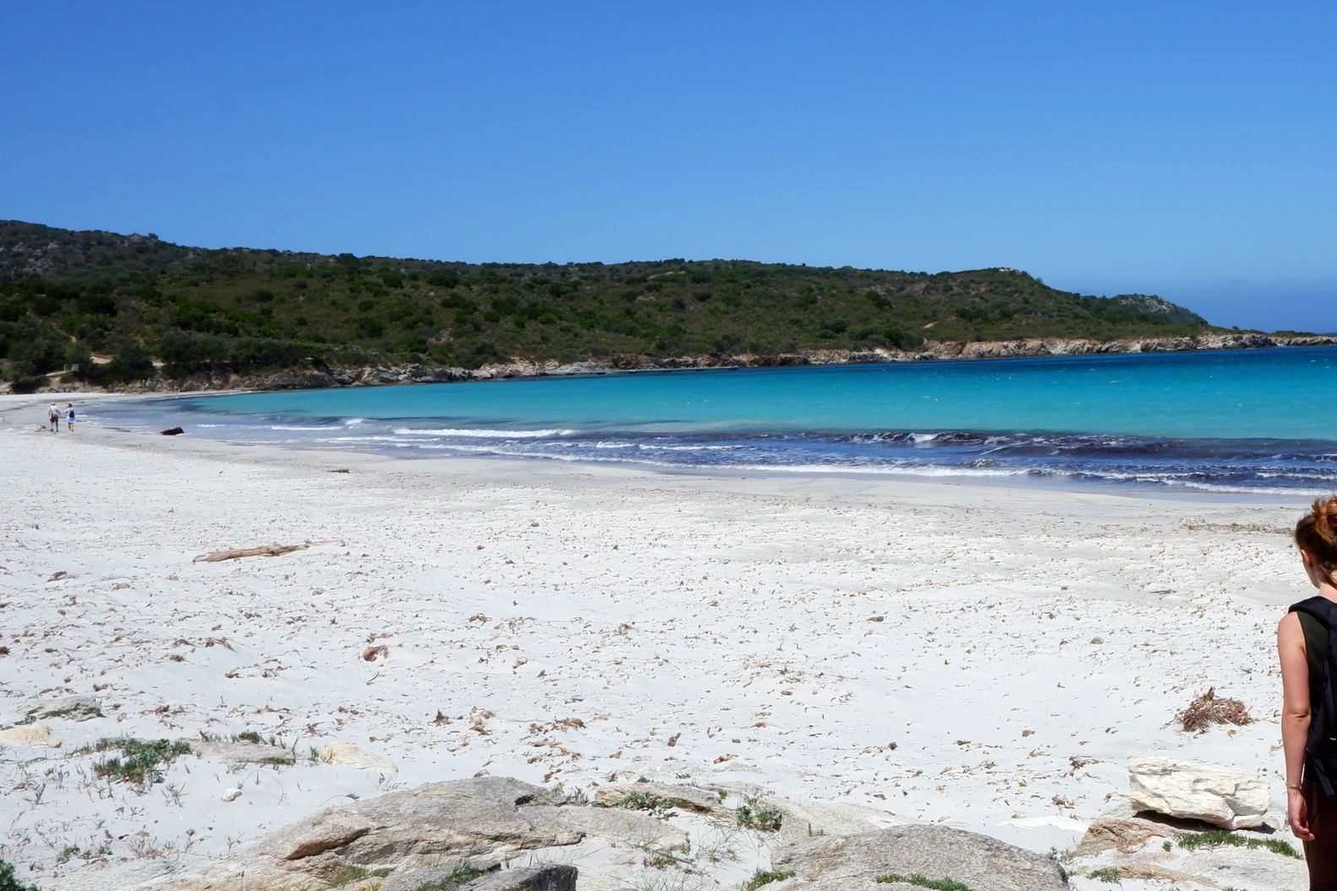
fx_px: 1931
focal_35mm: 52
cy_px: 485
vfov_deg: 26.0
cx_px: 1013
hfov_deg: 37.2
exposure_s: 1/420
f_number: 14
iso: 200
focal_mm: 22.8
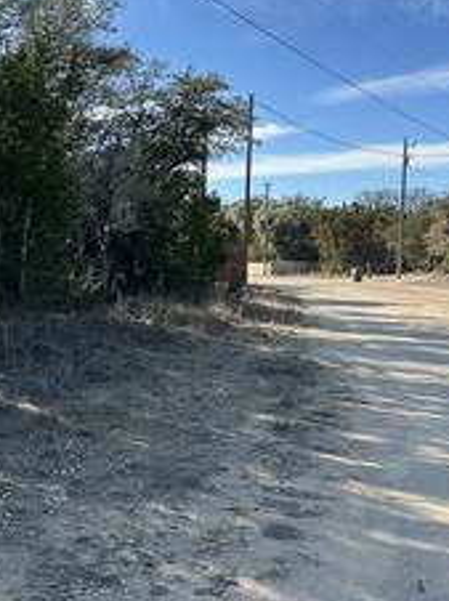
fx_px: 884
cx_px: 74
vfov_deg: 37.5
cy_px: 282
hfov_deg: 27.8
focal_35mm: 51
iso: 80
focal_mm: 6.86
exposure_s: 1/2299
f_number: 1.78
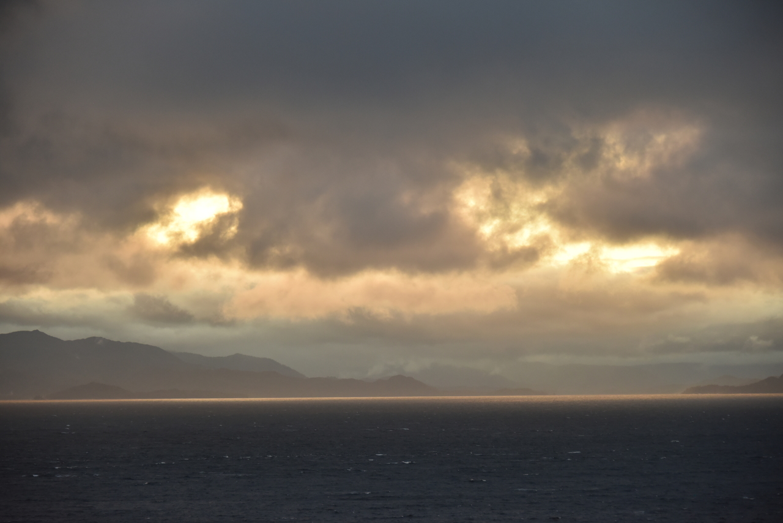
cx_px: 392
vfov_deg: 10.2
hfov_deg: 15.2
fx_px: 2937
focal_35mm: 135
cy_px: 262
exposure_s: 1/320
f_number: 5.6
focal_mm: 135
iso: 1250
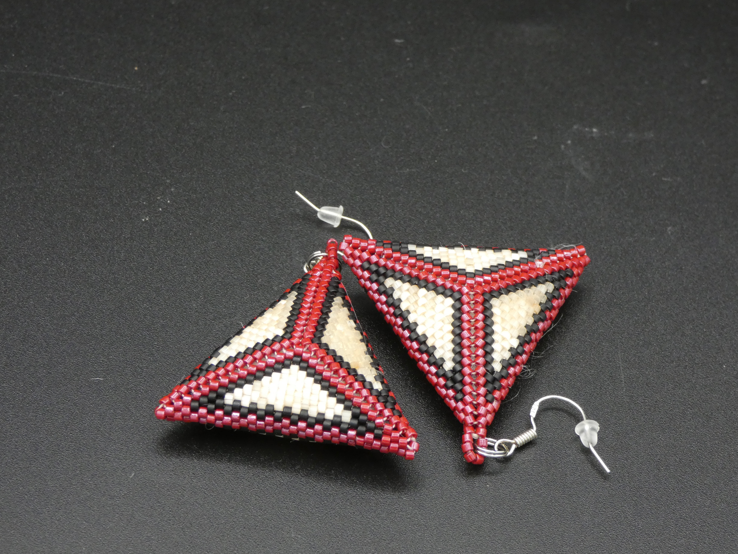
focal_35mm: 107
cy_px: 277
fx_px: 2281
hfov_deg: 18.4
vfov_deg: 13.8
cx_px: 369
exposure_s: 1/80
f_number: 4.9
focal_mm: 19.2
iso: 500
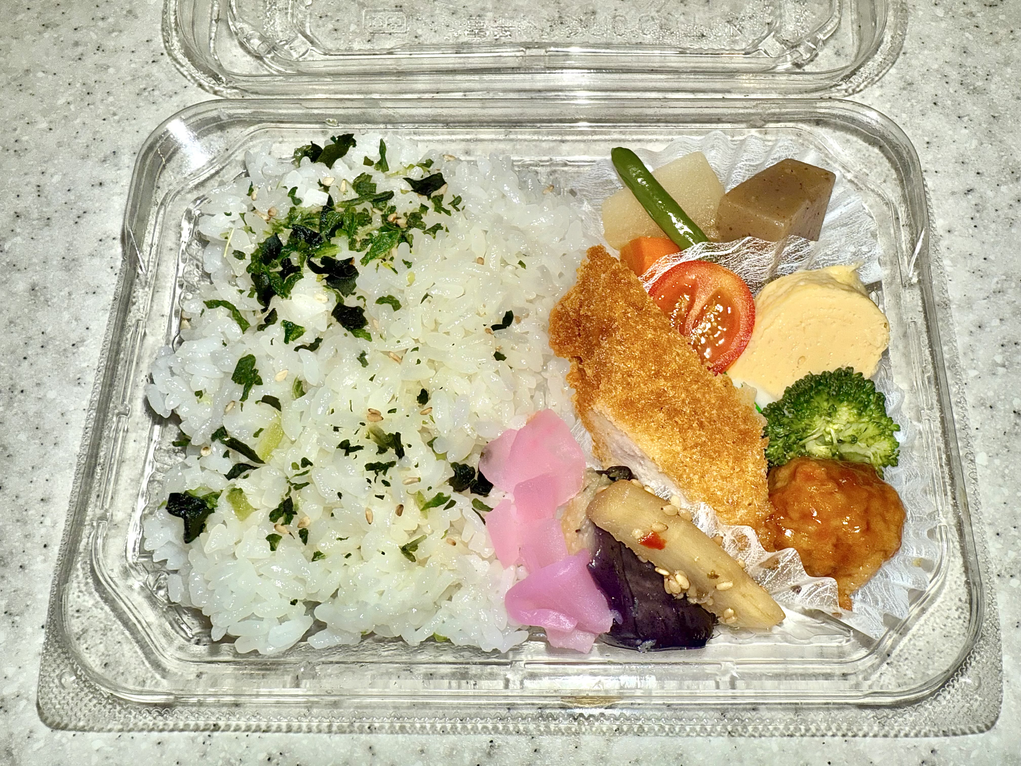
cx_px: 510
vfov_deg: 56.8
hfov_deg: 71.6
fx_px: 708
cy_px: 383
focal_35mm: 24
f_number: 2.2
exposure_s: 1/122
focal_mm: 2.22
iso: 16
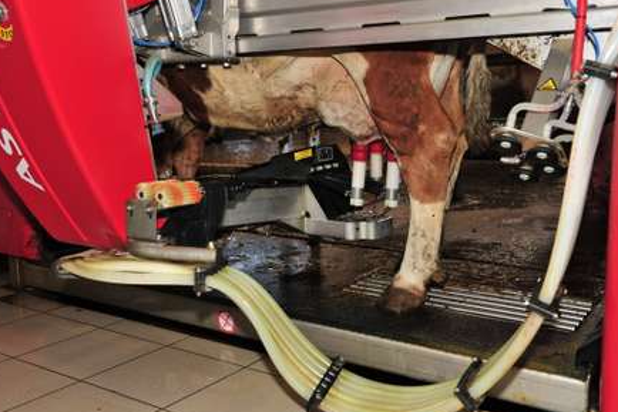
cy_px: 212
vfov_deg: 33.4
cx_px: 309
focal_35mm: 40
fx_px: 686
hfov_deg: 48.5
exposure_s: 1/60
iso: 200
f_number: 5
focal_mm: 35
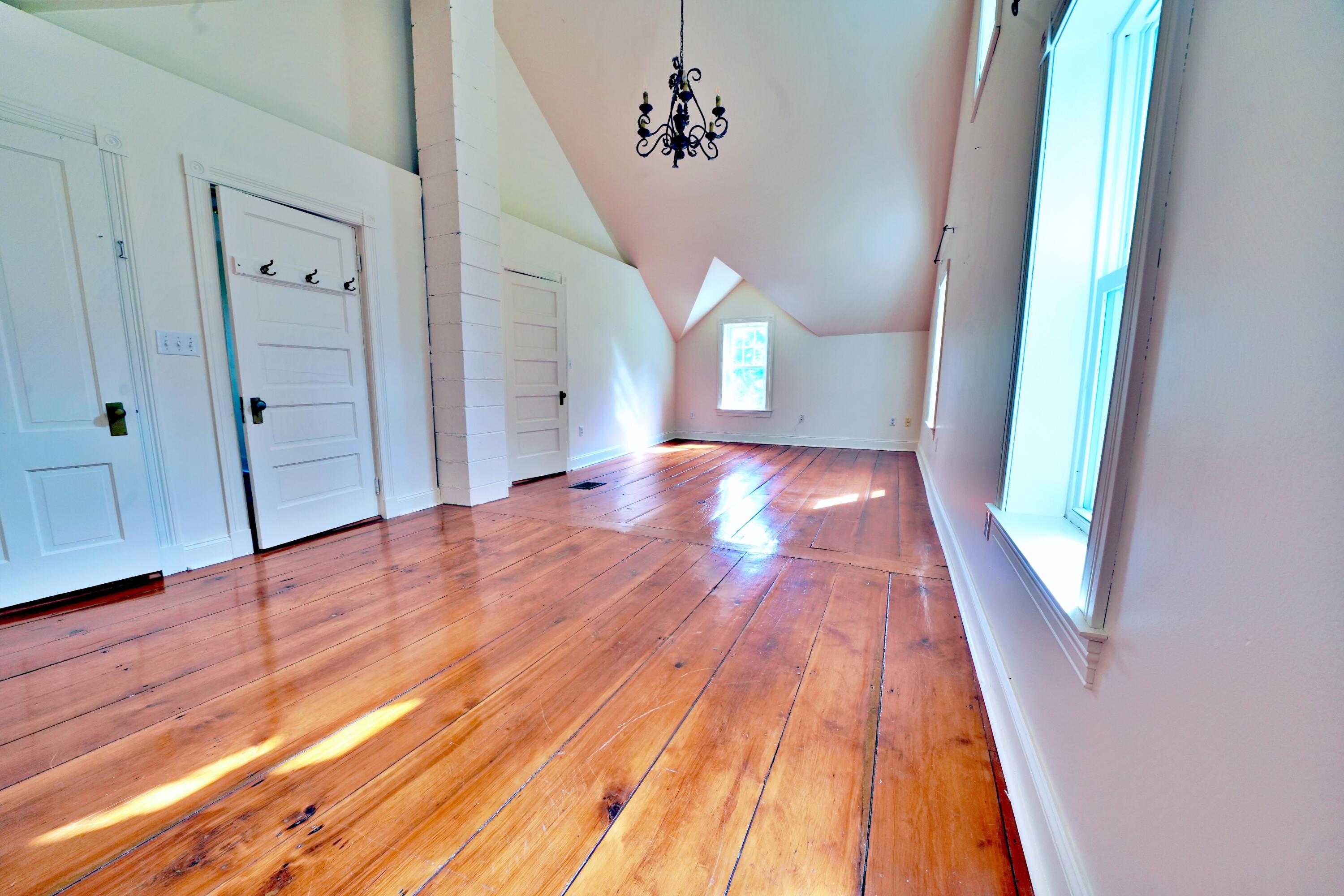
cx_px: 672
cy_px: 448
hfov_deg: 112.6
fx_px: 448
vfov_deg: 90.0
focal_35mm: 12
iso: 1000
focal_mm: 12
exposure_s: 1/30
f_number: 9
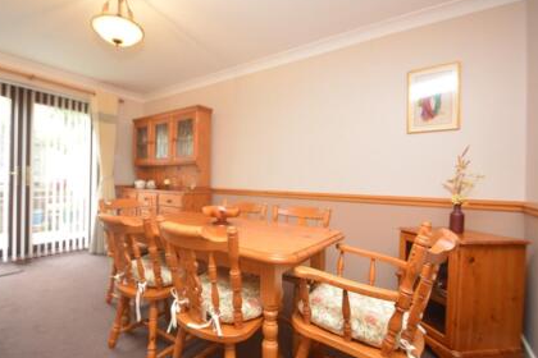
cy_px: 173
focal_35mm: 17
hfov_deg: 93.0
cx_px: 245
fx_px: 254
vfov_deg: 70.4
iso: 800
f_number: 4
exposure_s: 1/60
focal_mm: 10
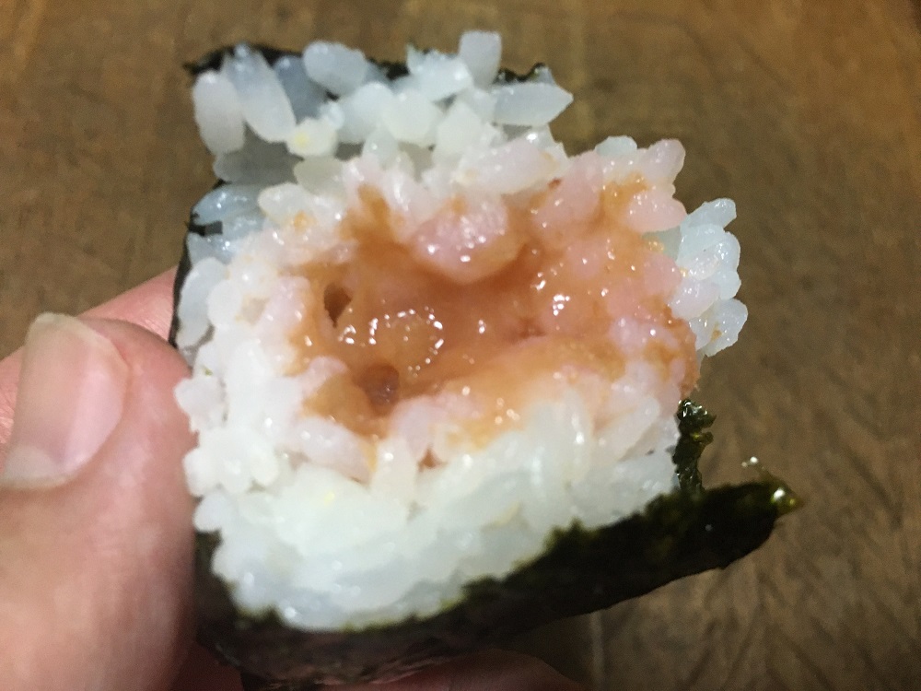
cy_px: 346
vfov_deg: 48.2
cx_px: 460
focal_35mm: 29
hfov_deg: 61.7
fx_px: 772
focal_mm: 4.15
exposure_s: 1/17
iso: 200
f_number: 2.2
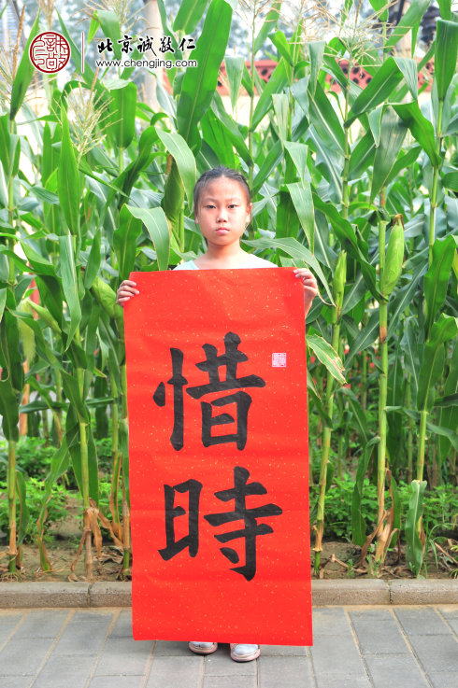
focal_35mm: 48
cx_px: 229
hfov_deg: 28.0
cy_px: 344
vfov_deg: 41.1
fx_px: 918
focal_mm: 32
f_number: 2.8
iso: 320
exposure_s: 1/320
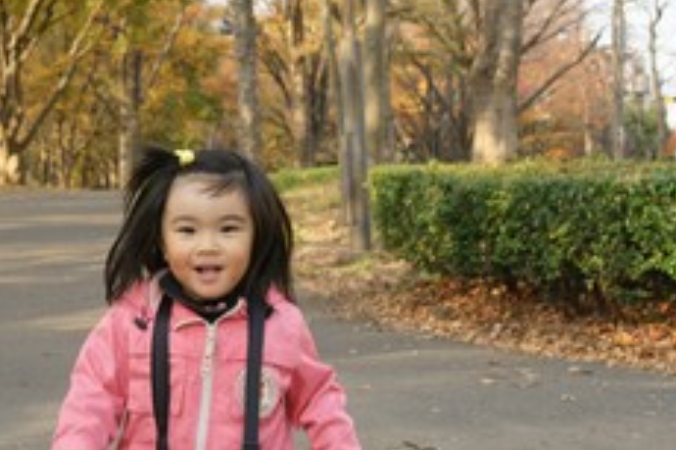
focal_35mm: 82
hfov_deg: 24.4
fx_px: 1539
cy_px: 49
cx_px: 141
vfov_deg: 16.4
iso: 200
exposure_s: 1/160
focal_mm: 30
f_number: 5
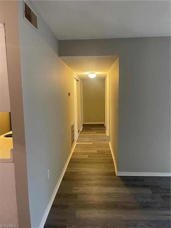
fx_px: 165
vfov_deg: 69.4
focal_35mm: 25
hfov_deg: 54.9
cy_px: 114
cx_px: 86
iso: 320
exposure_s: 1/60
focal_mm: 5.1
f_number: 1.6
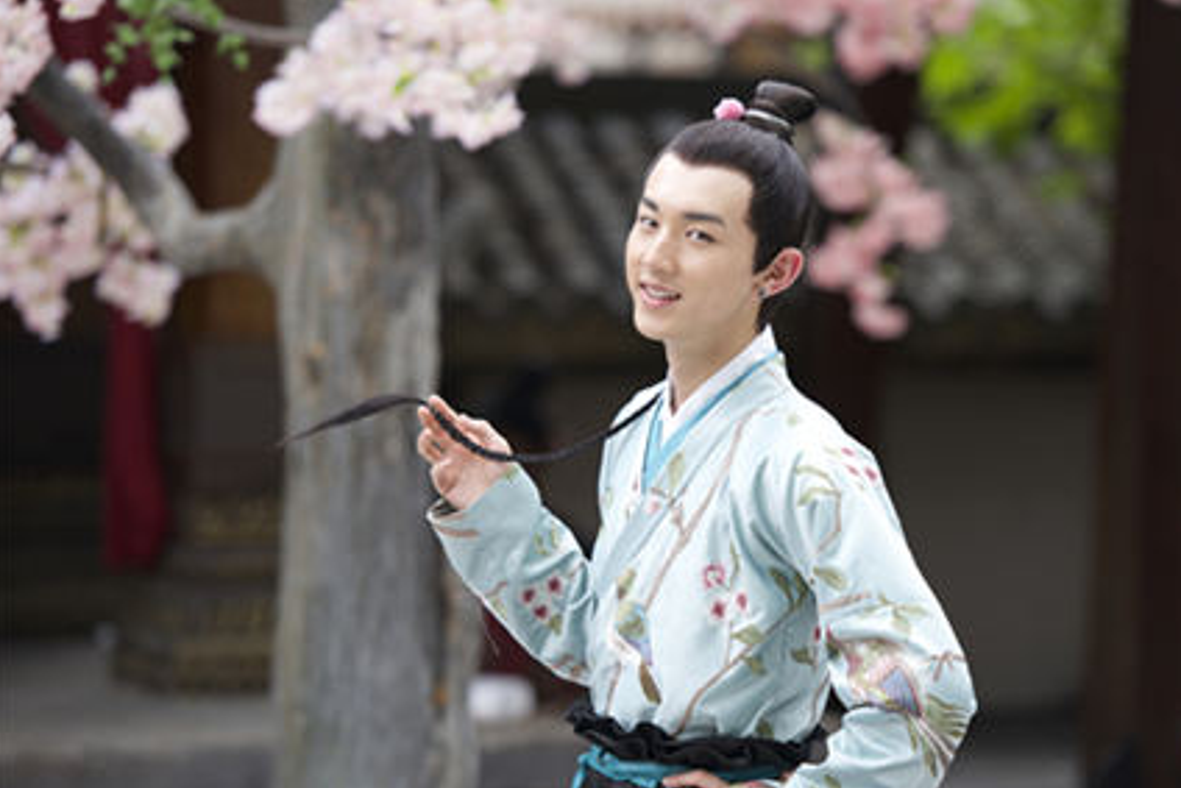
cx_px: 621
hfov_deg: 12.9
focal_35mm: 159
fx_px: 5218
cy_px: 391
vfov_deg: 8.6
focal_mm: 150
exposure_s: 1/320
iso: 200
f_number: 3.2
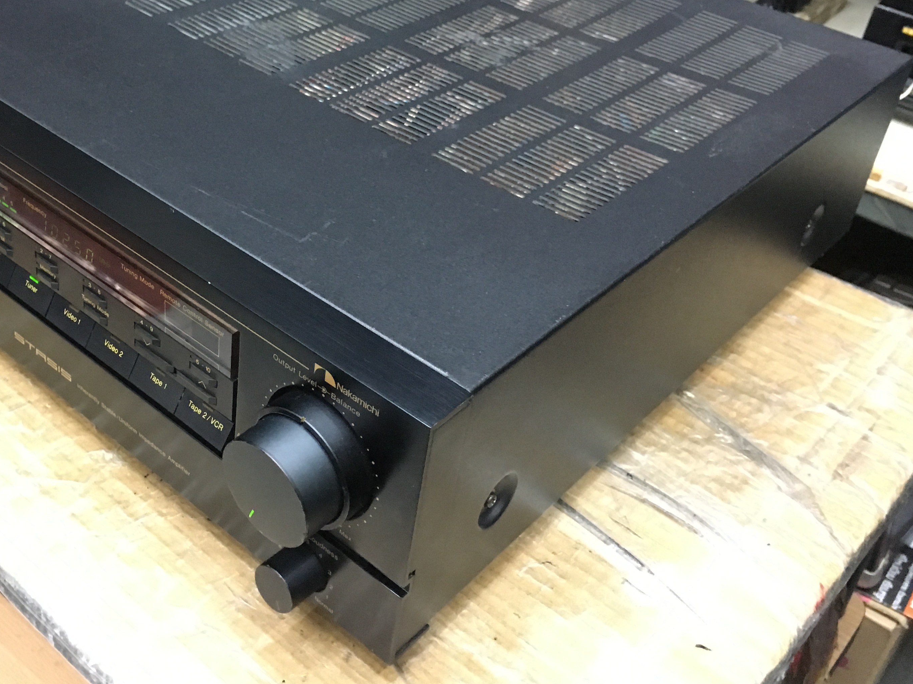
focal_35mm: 43
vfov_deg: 33.3
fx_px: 1134
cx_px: 337
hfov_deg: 43.5
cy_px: 224
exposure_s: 1/17
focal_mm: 4.15
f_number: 2.2
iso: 250
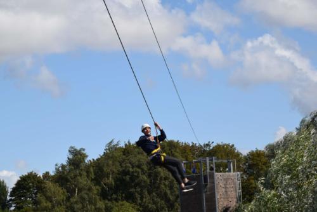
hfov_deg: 19.4
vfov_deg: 13.1
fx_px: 925
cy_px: 106
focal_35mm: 105
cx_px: 158
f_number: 11
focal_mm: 70
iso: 200
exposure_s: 1/500
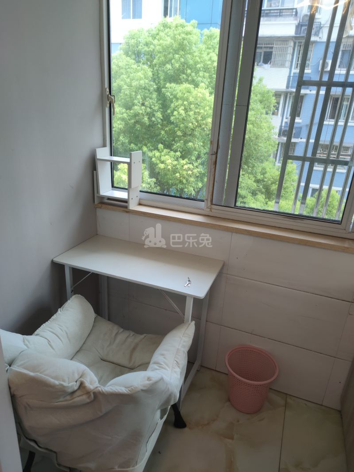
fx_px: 327
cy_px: 236
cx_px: 177
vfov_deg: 71.6
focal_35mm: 24
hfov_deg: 56.8
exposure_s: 1/101
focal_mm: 6.72
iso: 50
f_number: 1.69
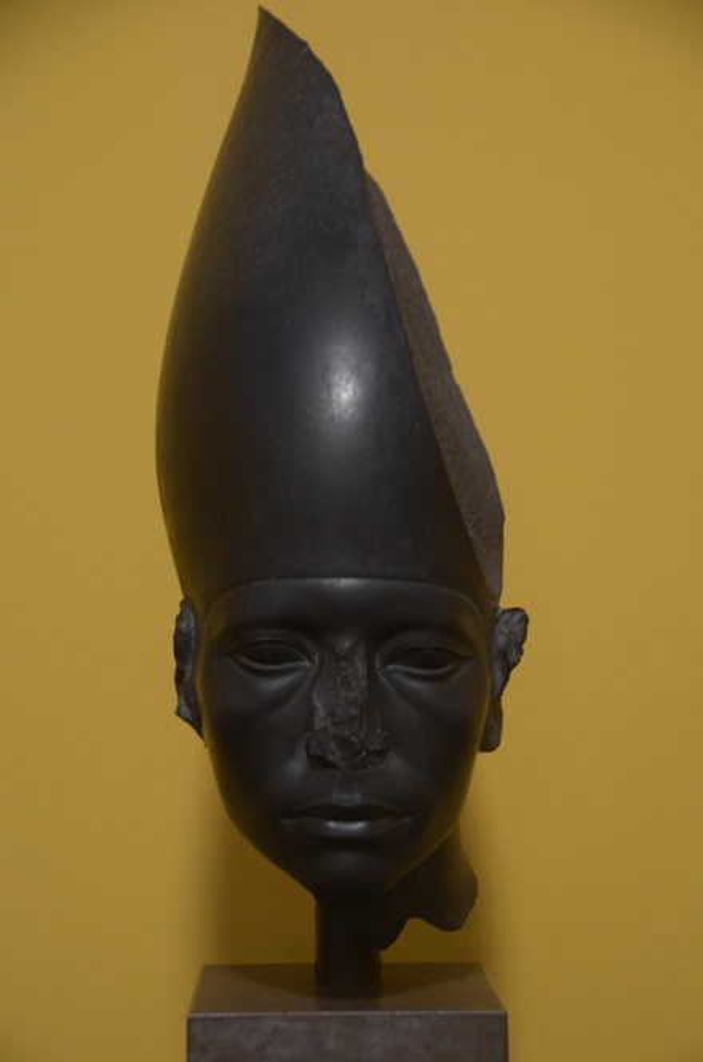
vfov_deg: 22.7
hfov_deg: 15.1
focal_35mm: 90
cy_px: 531
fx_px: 2647
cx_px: 352
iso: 1250
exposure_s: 1/8
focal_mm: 60
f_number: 4.8
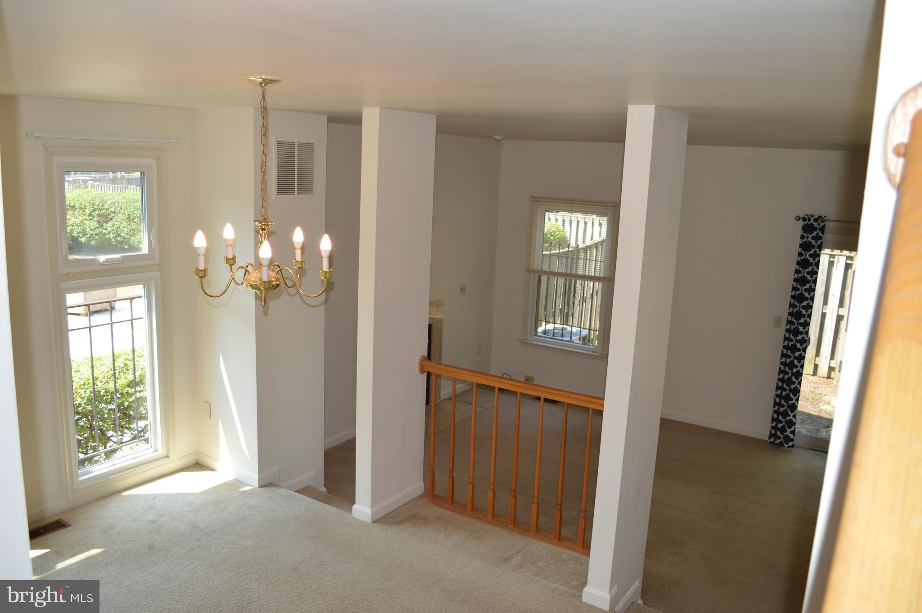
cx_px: 461
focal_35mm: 27
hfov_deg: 67.4
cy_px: 306
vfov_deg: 47.8
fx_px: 691
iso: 220
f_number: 4
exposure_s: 1/125
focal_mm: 18
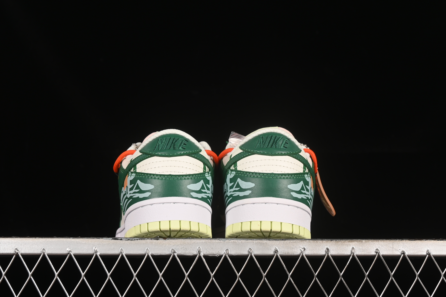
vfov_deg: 18.2
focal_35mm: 75
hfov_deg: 27.0
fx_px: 929
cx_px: 223
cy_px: 148
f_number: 8
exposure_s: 1/80
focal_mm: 50
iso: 160
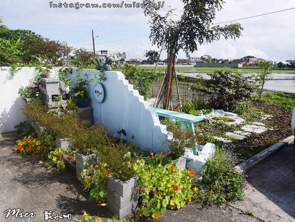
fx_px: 205
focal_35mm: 24
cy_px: 111
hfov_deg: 71.6
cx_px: 148
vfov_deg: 56.8
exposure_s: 1/500
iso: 200
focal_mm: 12
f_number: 8
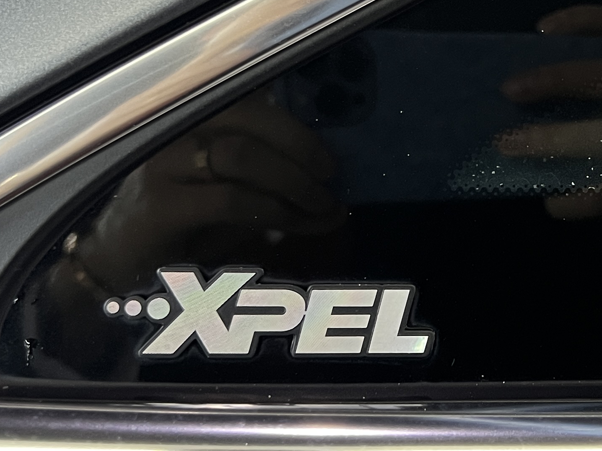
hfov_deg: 26.0
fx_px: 1270
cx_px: 511
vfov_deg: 19.9
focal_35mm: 73
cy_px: 71
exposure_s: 1/50
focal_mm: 5.7
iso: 320
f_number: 1.5
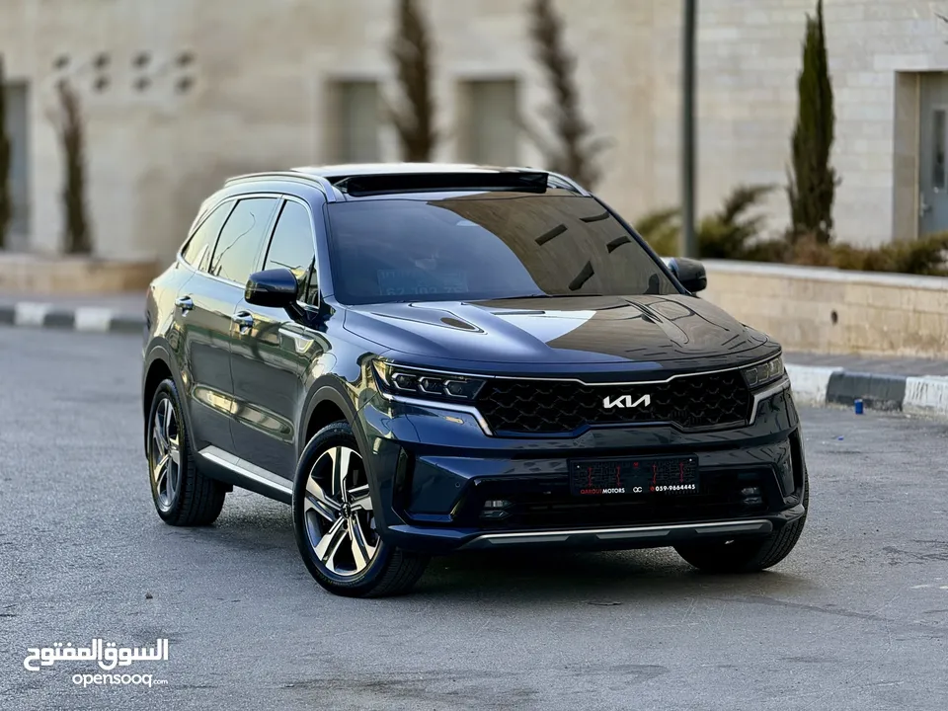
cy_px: 356
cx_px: 474
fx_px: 3286
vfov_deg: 12.3
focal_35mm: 120
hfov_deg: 16.4
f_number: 2.8
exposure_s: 1/257
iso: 64
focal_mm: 15.66
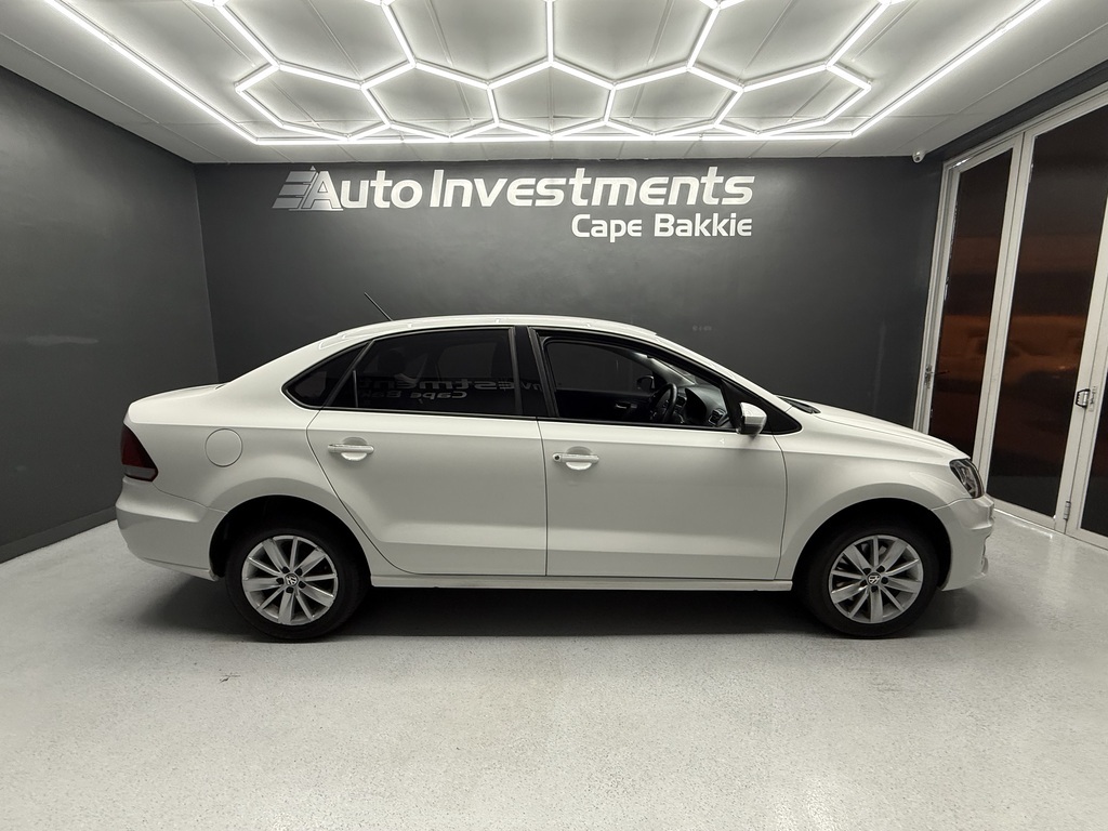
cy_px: 416
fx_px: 448
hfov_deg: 102.1
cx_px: 554
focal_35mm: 14
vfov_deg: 85.7
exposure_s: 1/100
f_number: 2.2
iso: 200
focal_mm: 2.22
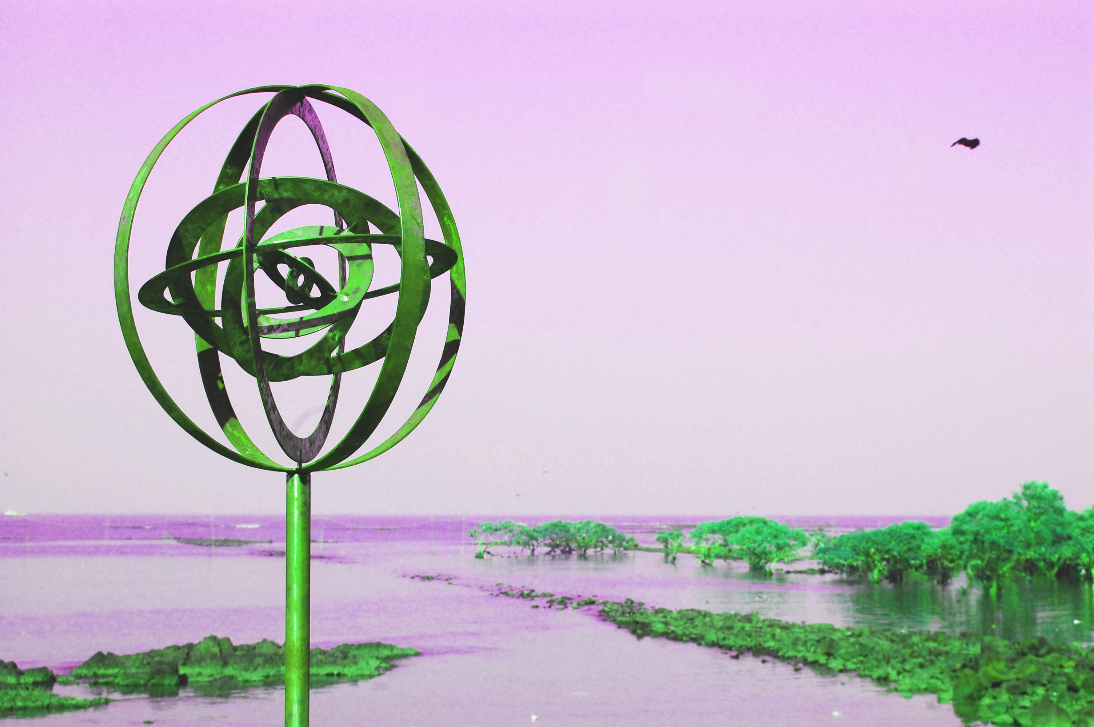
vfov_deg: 21.5
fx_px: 1913
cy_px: 364
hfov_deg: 31.9
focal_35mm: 63
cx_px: 547
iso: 400
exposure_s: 1/400
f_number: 10
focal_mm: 42
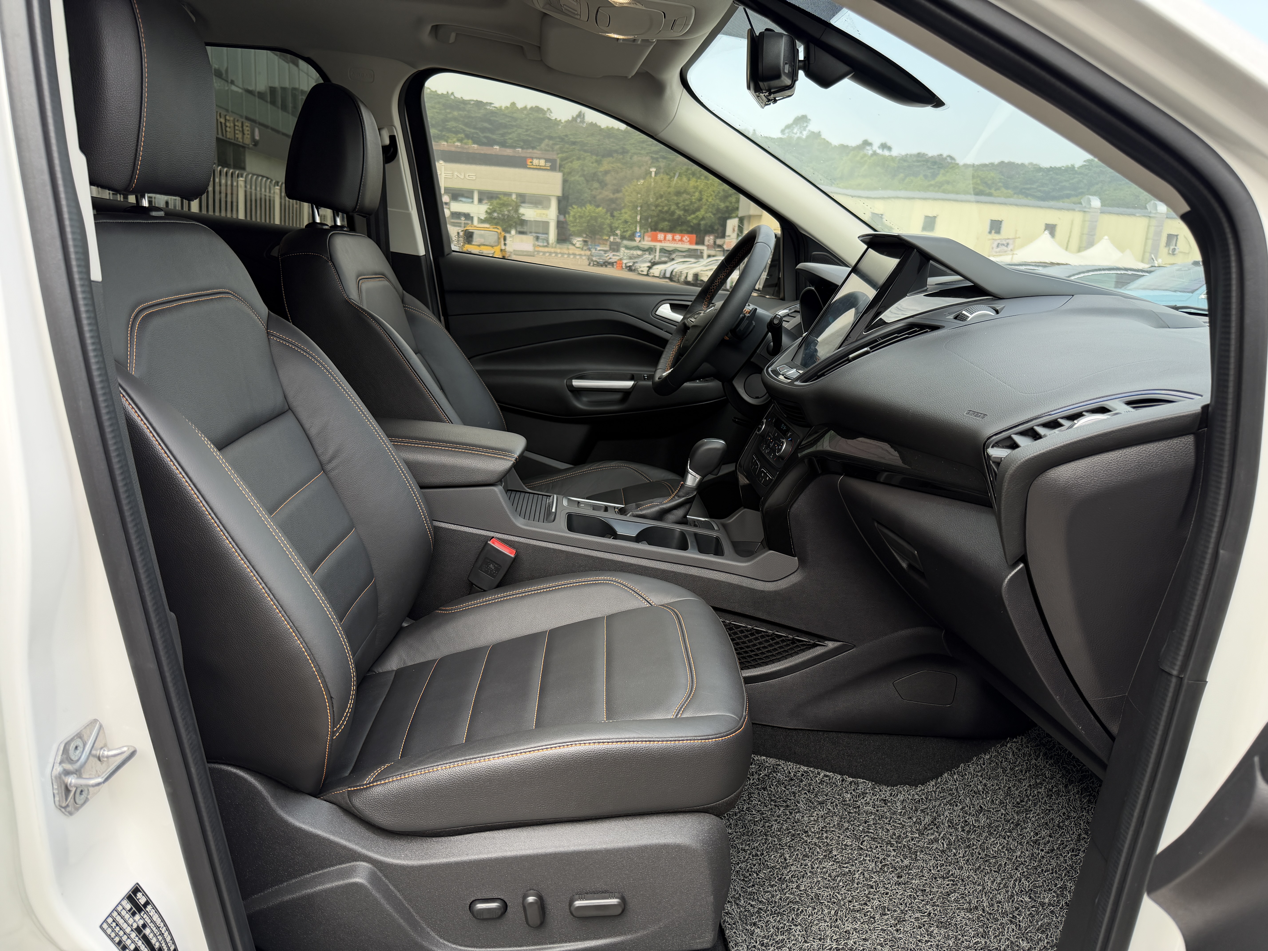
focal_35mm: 24
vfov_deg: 56.8
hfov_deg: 71.6
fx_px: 879
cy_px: 476
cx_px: 634
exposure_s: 1/187
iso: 80
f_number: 1.78
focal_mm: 6.76
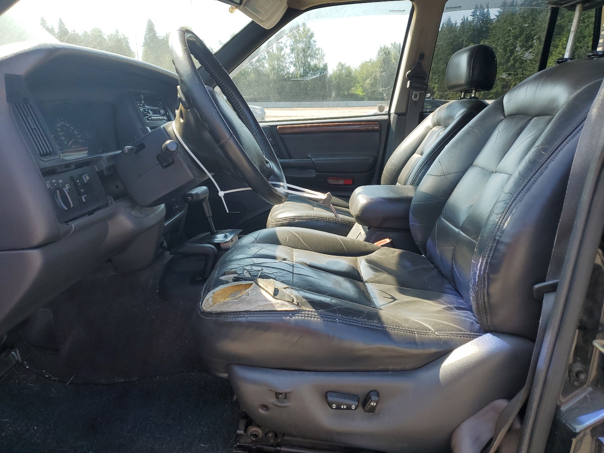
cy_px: 226
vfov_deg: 53.1
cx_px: 302
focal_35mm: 26
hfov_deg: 67.3
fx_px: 454
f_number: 1.5
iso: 50
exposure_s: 1/526
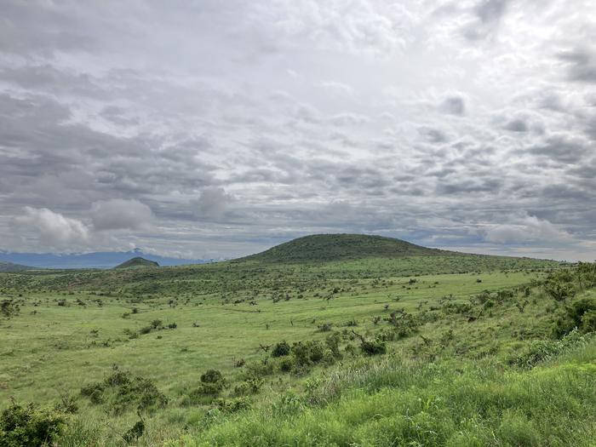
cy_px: 224
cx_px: 298
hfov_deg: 63.4
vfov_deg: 49.7
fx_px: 482
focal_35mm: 28
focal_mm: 3.99
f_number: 1.8
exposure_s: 1/1012
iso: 32
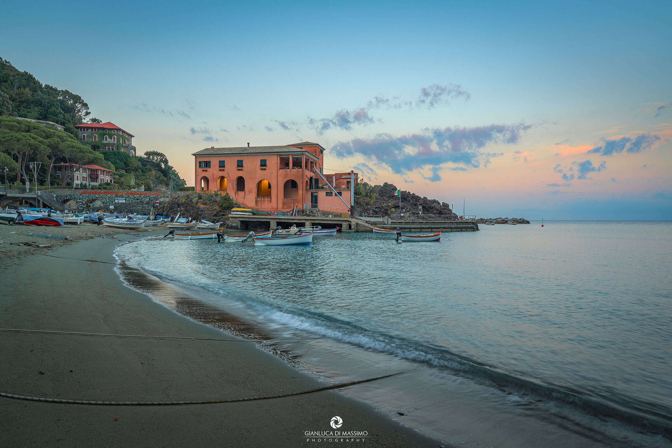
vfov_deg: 57.2
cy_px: 224
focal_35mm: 22
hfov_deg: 78.6
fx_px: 411
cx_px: 336
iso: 100
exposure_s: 1/2.5
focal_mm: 22
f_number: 11
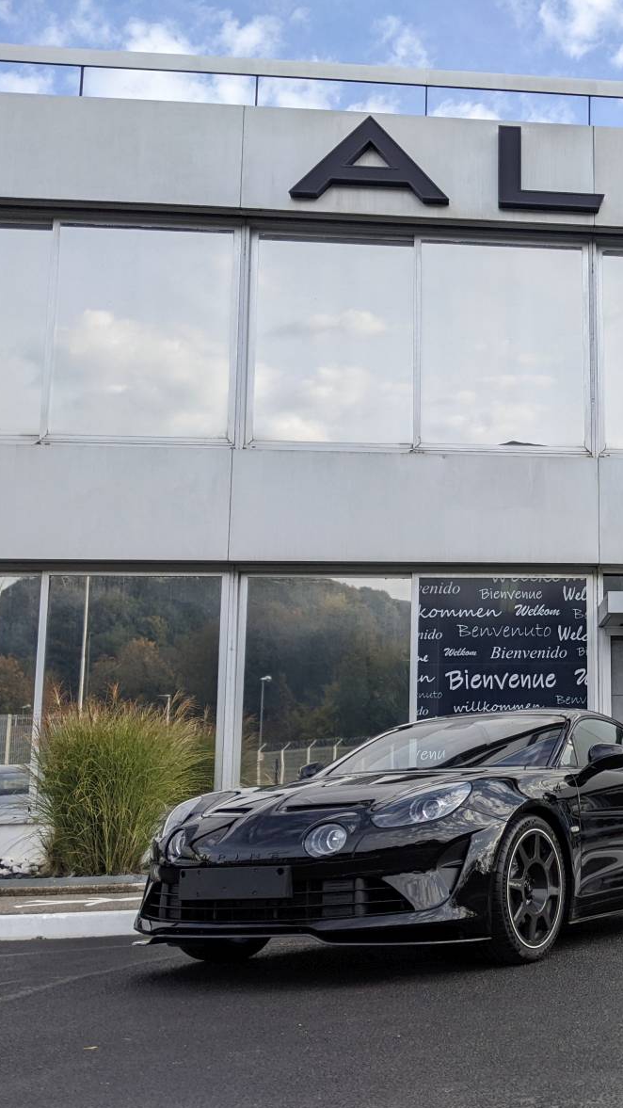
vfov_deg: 50.5
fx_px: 1175
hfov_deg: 27.4
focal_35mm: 40
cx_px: 671
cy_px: 563
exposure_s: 1/1957
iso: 68
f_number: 1.8
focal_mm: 4.44
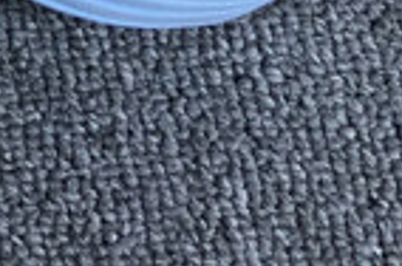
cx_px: -413
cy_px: -514
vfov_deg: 6.2
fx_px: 2284
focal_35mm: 205
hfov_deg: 9.4
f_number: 2.4
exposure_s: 1/260
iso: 25
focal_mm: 3.3
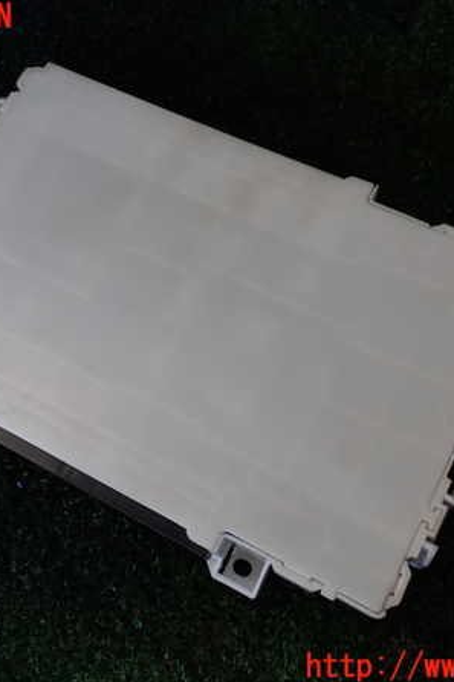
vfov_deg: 46.4
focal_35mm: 42
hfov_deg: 31.8
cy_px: 343
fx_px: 795
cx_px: 193
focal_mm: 5.4
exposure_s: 1/80
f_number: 3.2
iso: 100
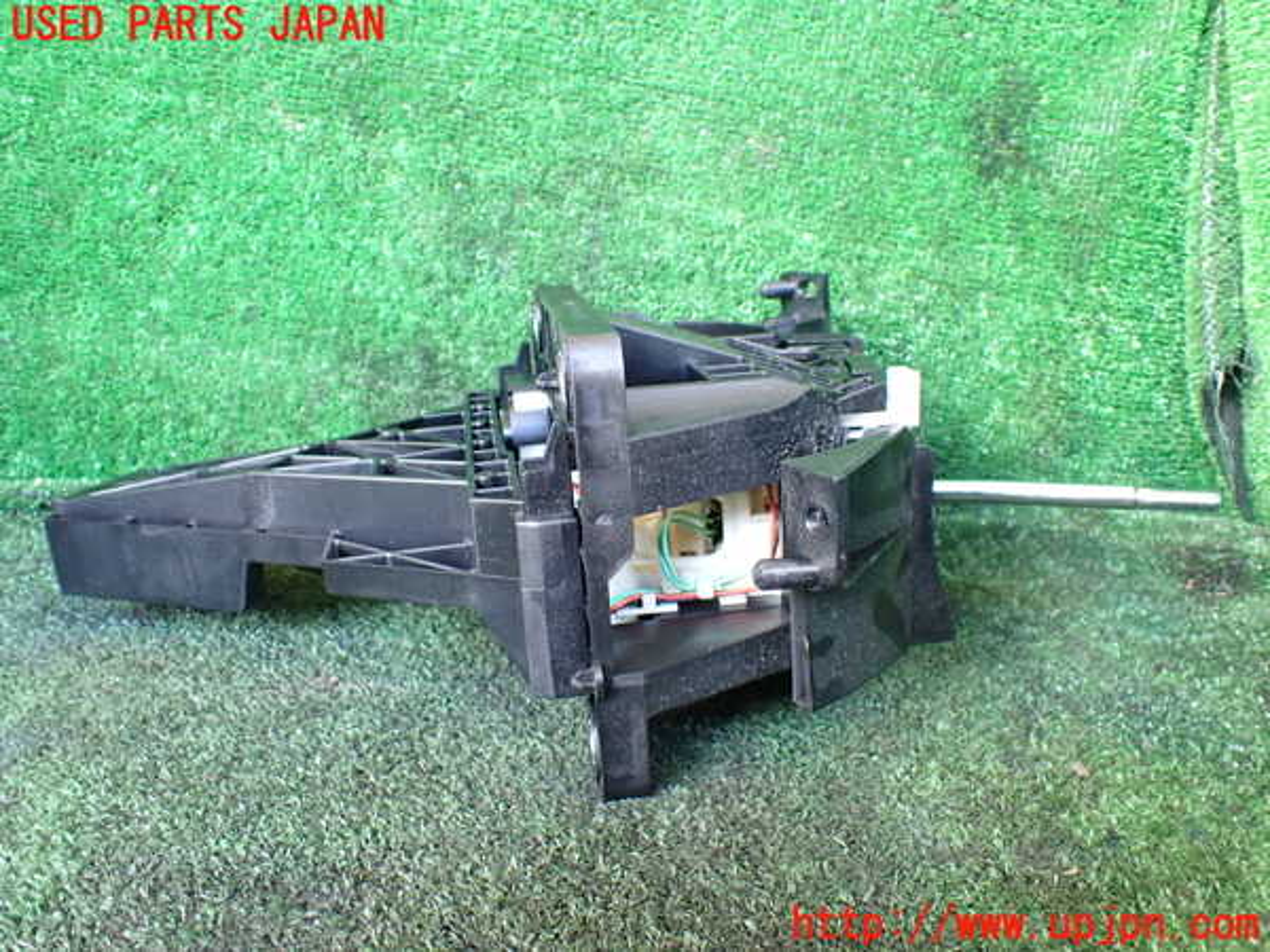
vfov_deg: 46.8
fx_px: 1101
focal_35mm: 30
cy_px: 476
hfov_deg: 60.0
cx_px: 635
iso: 800
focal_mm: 5.4
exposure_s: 1/80
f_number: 2.3
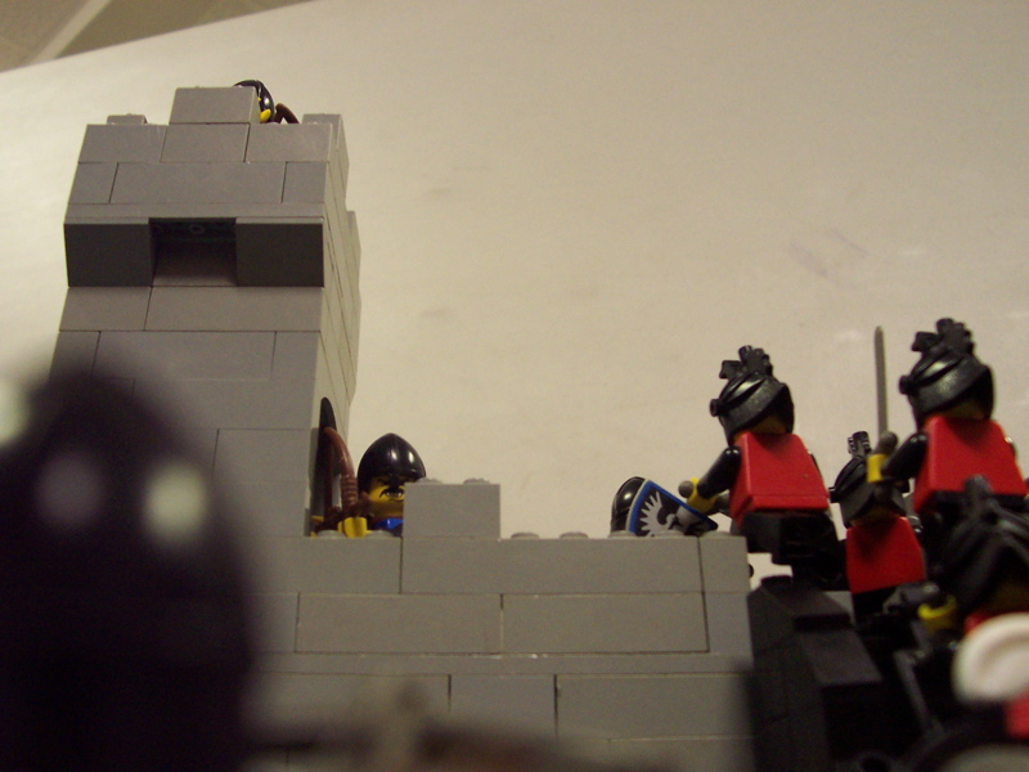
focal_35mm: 37
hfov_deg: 50.1
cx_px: 514
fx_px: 1100
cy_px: 386
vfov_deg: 38.7
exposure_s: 1/15
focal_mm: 5.6
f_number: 2.8
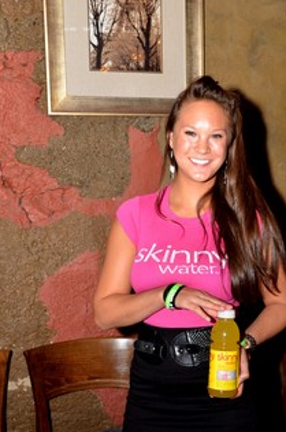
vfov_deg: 32.3
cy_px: 266
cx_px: 215
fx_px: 741
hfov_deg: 21.6
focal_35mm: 62
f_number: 6.3
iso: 640
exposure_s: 1/60
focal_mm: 26
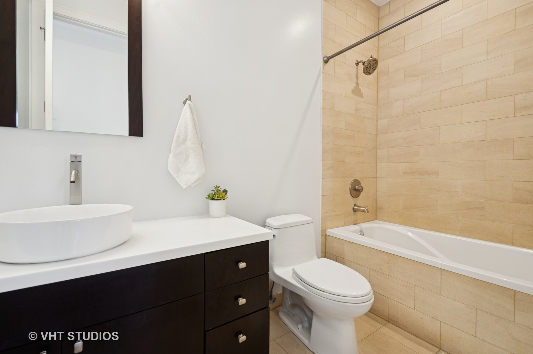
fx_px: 222
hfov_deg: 100.4
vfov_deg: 77.2
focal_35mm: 15
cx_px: 266
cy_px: 177
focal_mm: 10
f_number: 11
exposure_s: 1/2.5
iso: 200
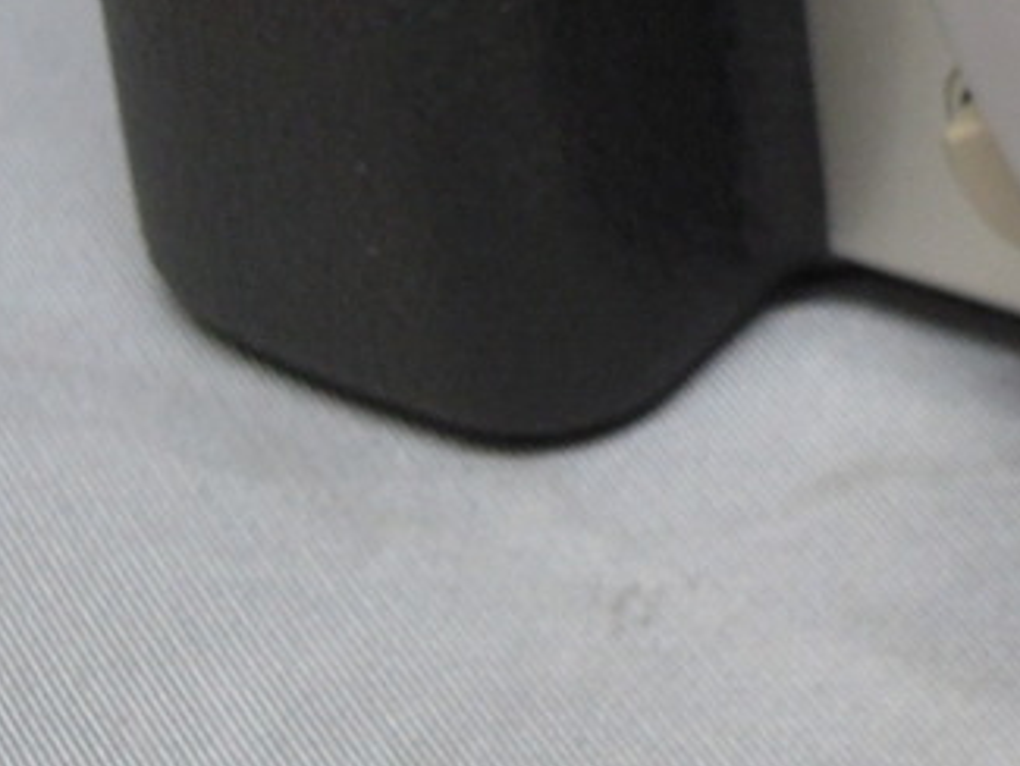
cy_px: -207
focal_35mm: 166
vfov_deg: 8.8
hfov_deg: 11.5
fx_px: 4893
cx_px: 1466
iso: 400
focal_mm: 8.1
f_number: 3.5
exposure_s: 1/50
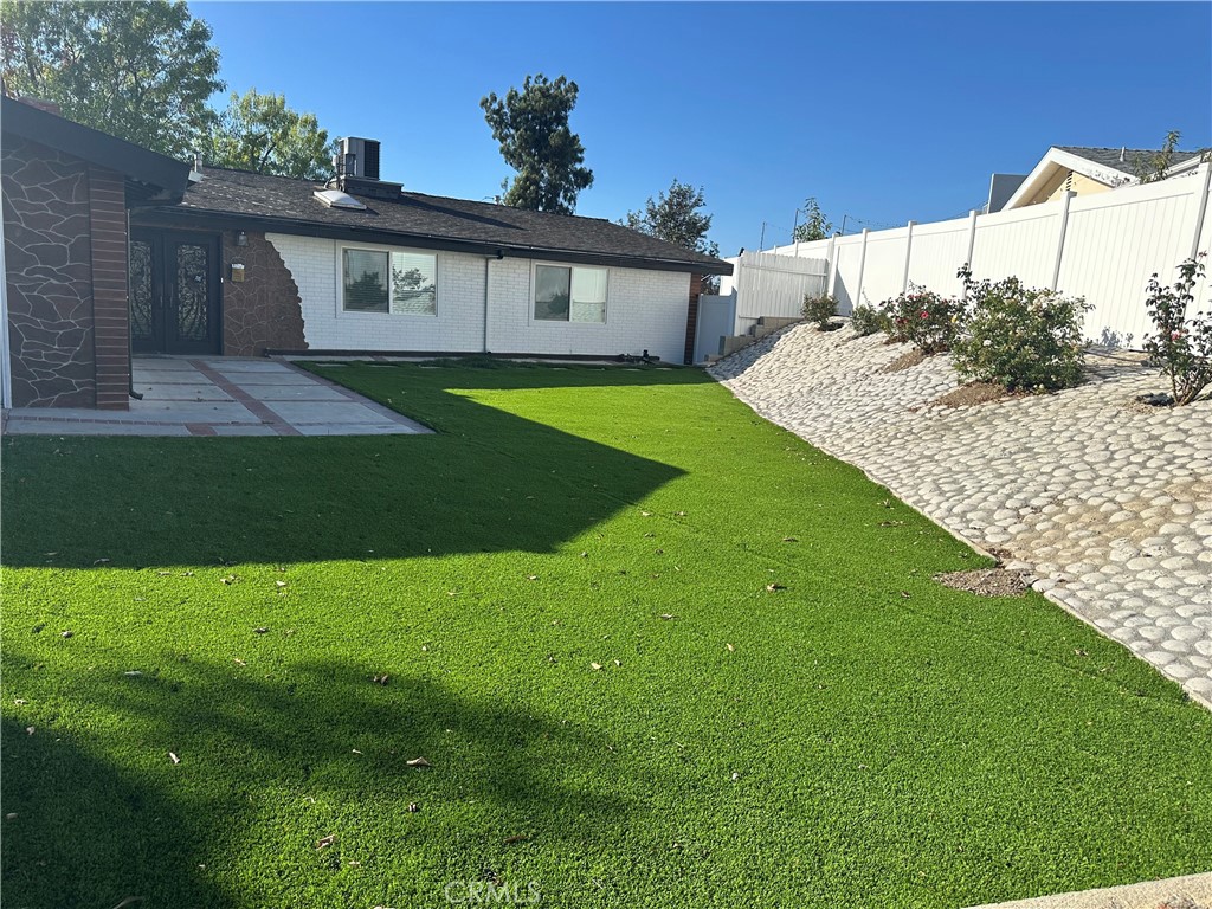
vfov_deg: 56.8
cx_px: 606
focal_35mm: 24
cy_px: 454
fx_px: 840
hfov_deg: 71.6
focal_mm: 6.86
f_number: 1.78
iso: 80
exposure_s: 1/4016
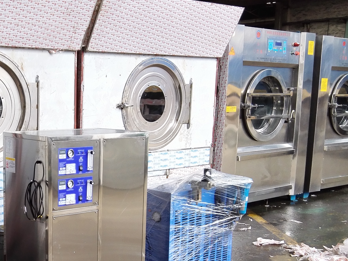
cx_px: 33
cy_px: 193
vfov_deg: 26.7
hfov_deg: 33.6
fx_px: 543
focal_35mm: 54
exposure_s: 1/193
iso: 100
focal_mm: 3.8
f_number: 2
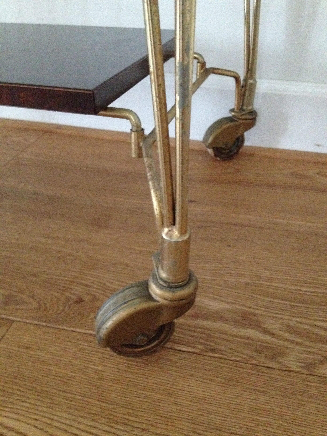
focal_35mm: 35
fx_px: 441
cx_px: 164
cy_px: 218
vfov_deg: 52.6
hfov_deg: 40.7
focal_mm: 4.28
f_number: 2.4
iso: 800
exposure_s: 1/15
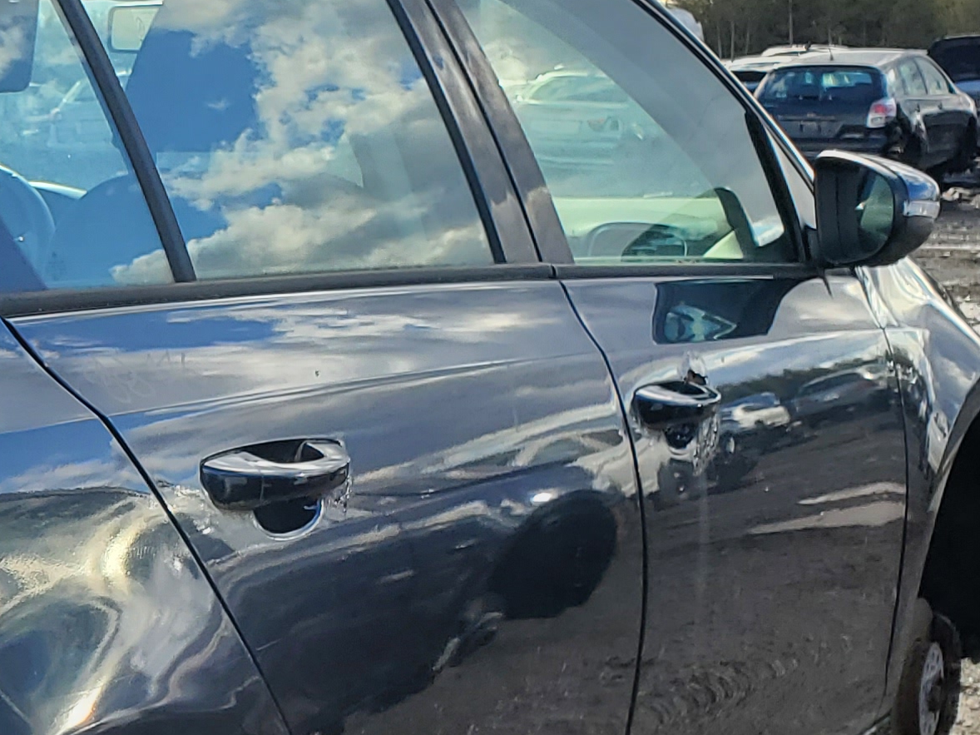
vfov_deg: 16.5
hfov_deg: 20.2
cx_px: -278
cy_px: 560
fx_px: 2519
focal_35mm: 89
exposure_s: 1/578
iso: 50
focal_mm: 4.3
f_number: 2.4
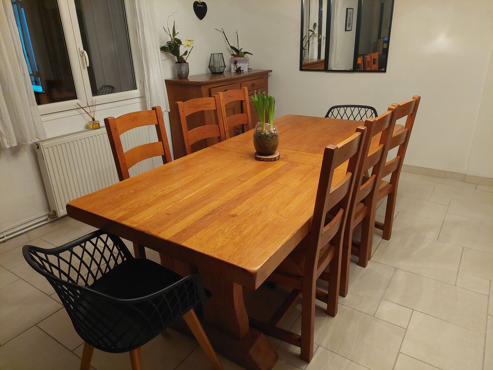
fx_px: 356
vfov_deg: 54.9
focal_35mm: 25
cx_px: 246
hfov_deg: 69.4
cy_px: 185
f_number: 1.8
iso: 500
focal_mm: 5.23
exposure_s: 1/33
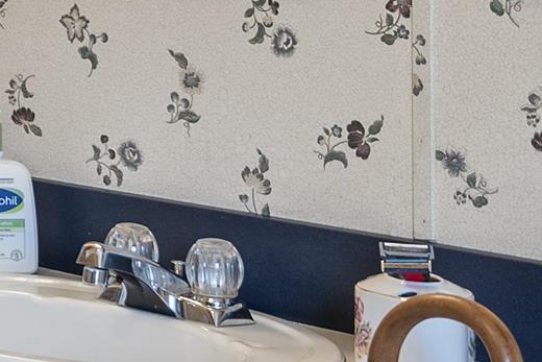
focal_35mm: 136
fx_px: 2048
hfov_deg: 11.7
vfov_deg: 9.9
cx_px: -842
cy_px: -71
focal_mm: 23
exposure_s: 1/2
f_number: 8
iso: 250
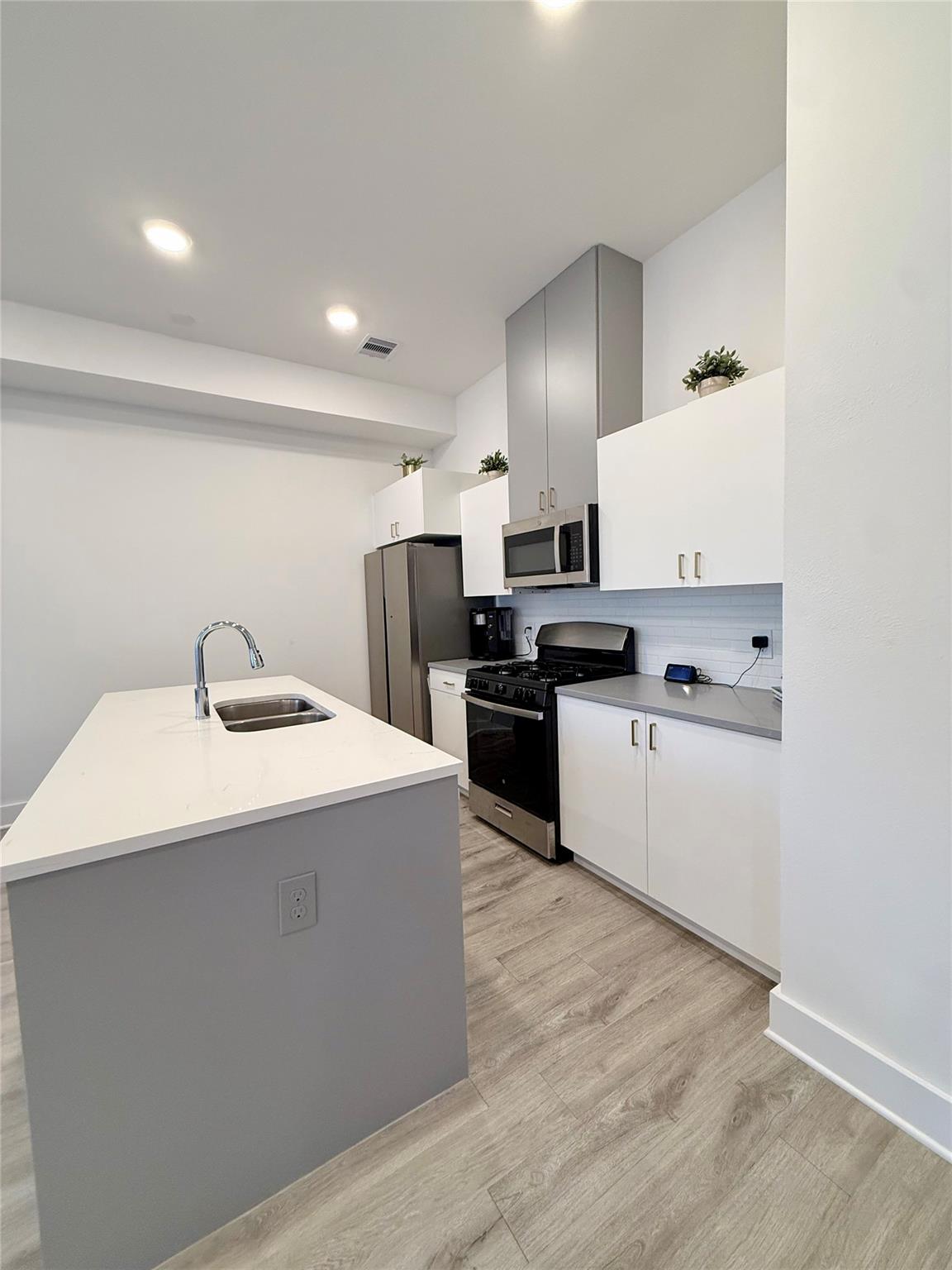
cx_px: 476
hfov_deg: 85.7
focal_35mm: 14
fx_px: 513
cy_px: 635
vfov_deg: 102.1
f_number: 2.2
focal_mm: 2.22
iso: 250
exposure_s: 1/120
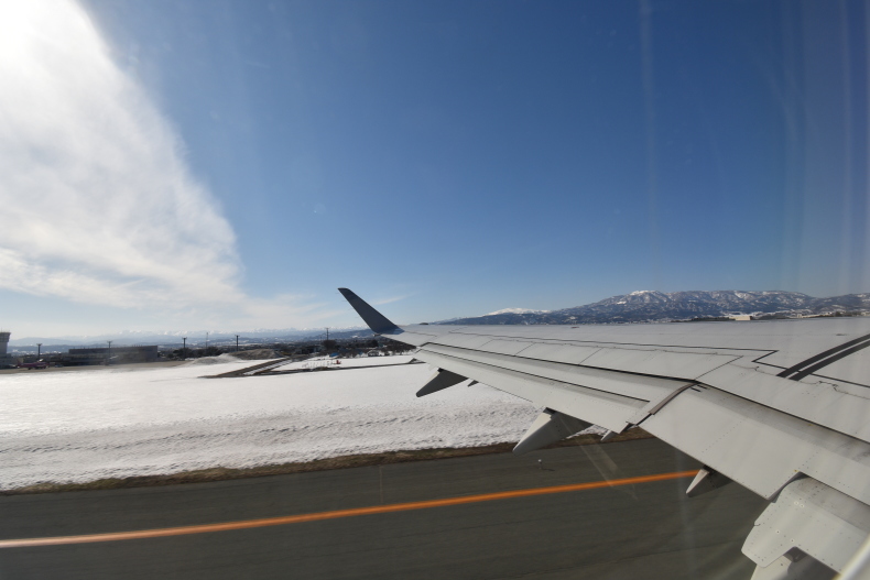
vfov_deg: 77.3
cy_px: 290
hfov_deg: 100.4
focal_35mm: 15
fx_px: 363
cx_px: 435
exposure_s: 1/500
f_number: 8
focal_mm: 10
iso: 125
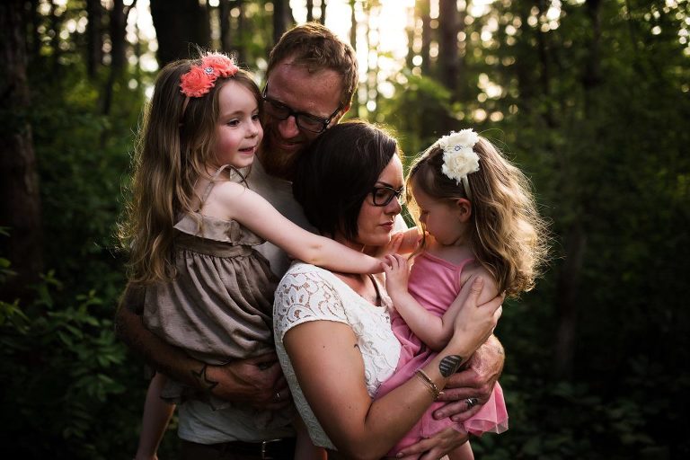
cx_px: 345
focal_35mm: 35
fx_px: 671
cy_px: 230
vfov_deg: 37.9
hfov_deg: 54.4
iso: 800
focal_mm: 35
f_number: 2.2
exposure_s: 1/1000
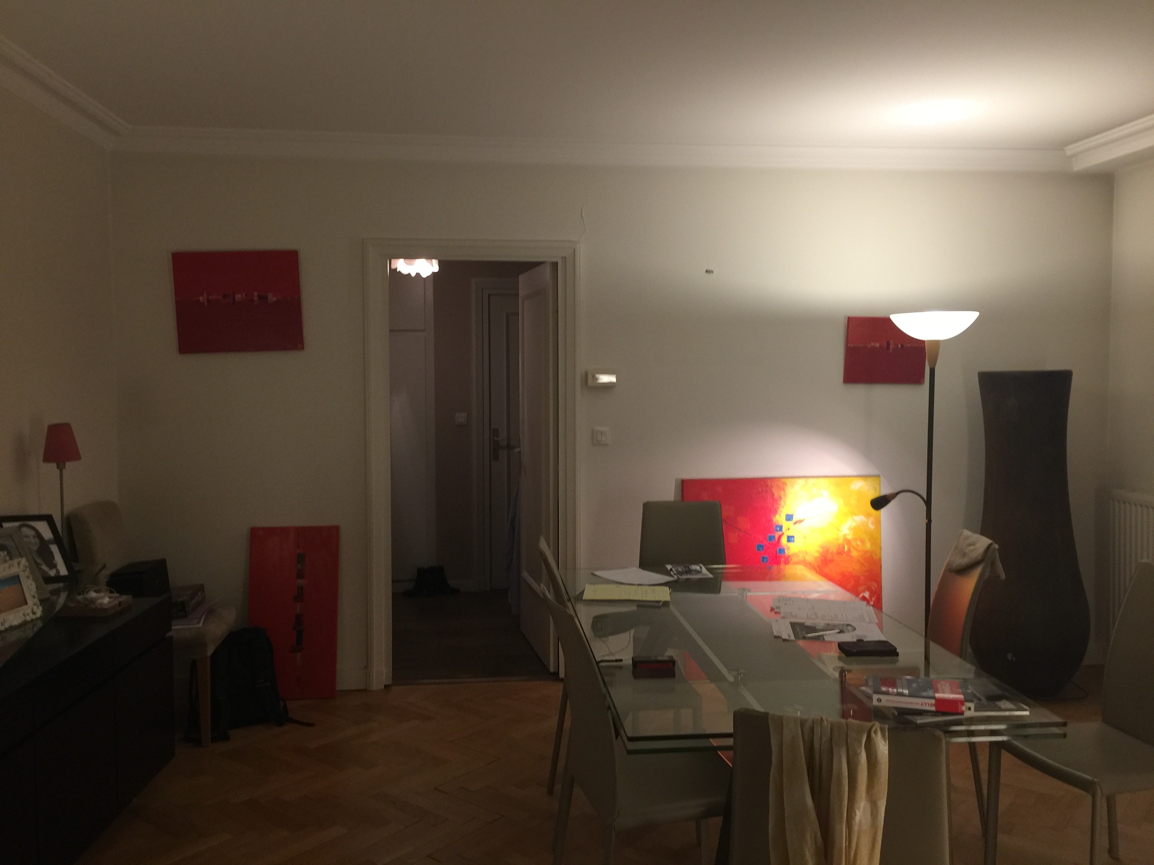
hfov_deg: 61.7
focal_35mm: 29
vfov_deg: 48.2
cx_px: 577
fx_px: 967
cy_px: 432
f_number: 2.2
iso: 64
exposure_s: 1/17
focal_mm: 4.15
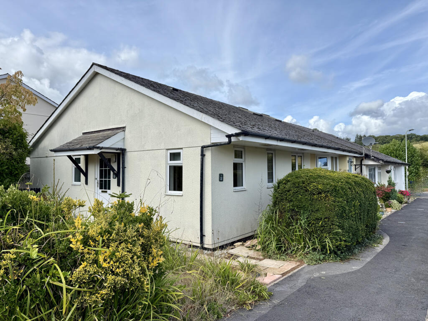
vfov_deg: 56.8
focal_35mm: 24
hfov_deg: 71.6
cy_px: 160
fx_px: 297
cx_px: 214
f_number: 1.78
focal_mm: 6.76
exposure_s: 1/3021
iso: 80
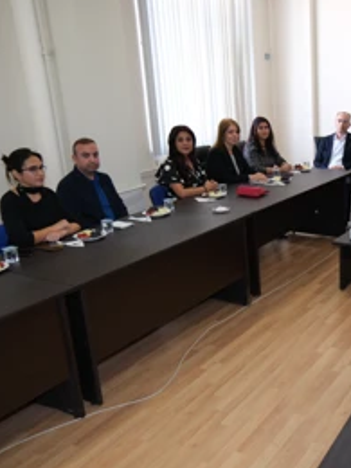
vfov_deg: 47.8
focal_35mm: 39
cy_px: 246
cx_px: 329
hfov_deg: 34.3
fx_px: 527
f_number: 2.8
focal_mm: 16
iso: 500
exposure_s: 1/60
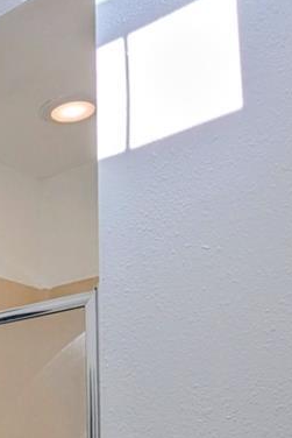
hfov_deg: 21.4
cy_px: 458
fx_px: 656
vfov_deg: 33.1
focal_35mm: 54
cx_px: -138
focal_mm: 1.95
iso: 46
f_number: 2.2
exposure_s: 1/405
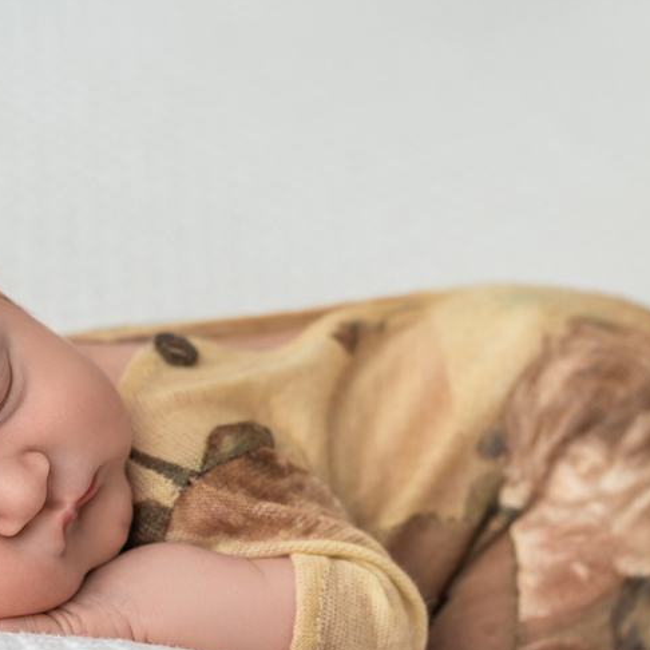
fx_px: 2231
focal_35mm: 105
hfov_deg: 16.5
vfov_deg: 16.5
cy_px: 445
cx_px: 206
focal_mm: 50
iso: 100
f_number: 3.5
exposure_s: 1/250
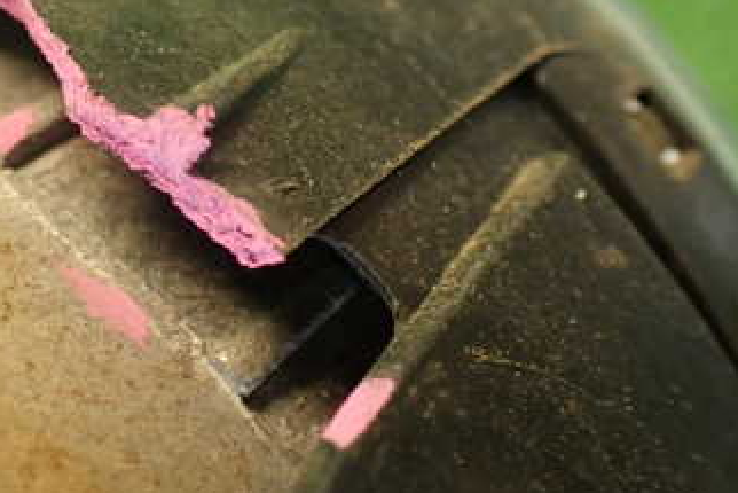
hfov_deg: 30.9
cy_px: 105
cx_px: 78
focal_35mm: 62
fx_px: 1272
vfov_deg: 21.7
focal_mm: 5.79
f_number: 2.4
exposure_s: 1/30
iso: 400
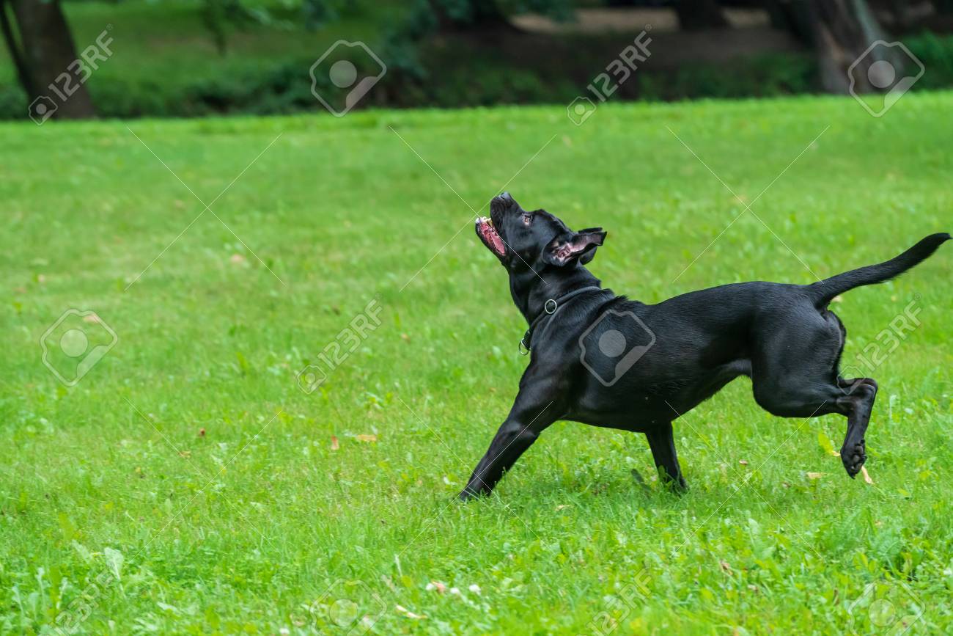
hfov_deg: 12.9
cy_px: 318
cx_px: 476
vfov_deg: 8.6
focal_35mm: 159
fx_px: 4209
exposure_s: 1/1250
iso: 4000
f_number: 5
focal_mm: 159
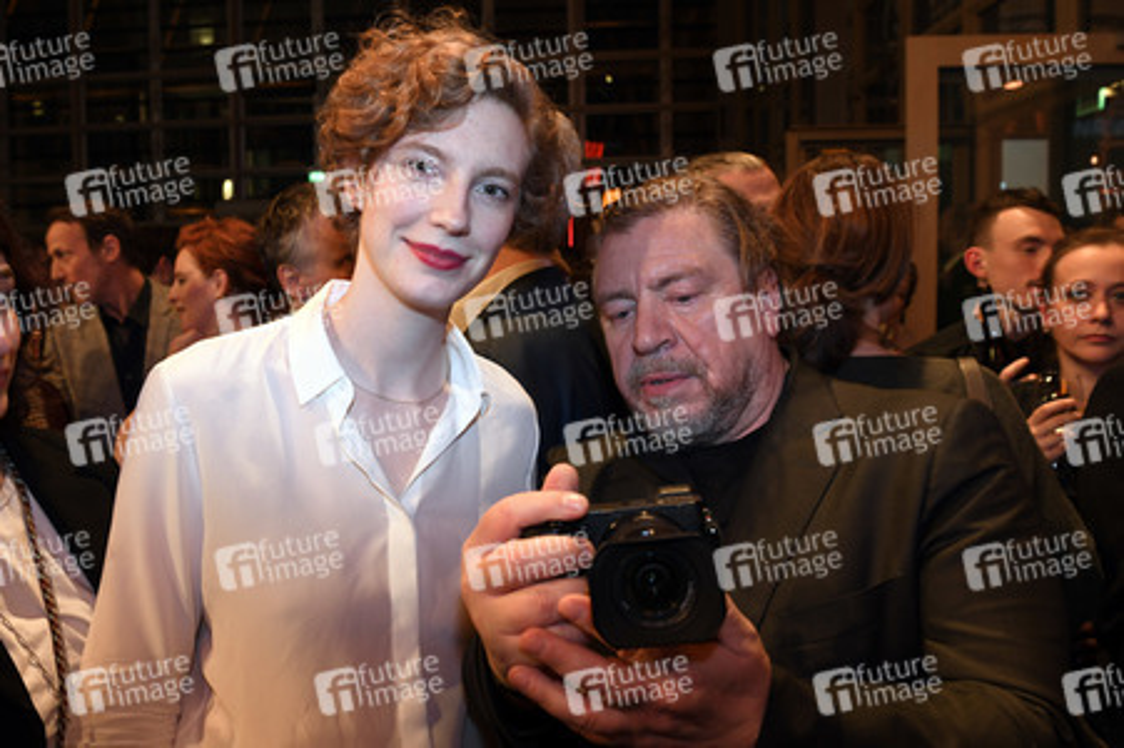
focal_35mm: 24
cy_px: 374
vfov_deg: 53.1
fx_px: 749
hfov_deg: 73.8
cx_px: 562
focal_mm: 24
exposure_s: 1/40
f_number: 5.6
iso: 1250
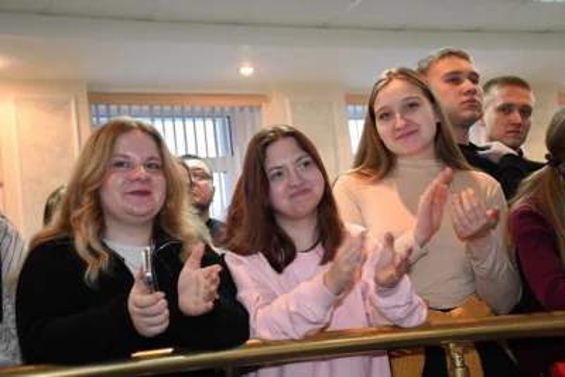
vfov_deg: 20.3
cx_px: 282
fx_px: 1052
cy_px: 188
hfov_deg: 30.1
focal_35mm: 67
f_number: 5
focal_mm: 45
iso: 3200
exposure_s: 1/80
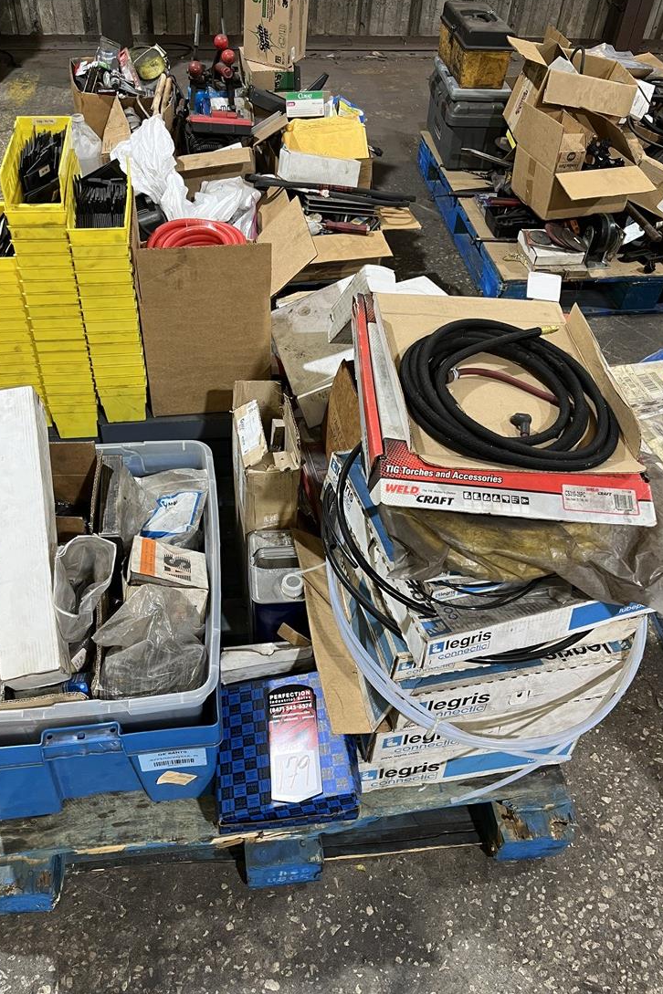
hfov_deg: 46.3
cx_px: 300
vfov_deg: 65.5
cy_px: 502
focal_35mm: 28
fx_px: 773
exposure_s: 1/60
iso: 125
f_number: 1.6
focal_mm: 5.1
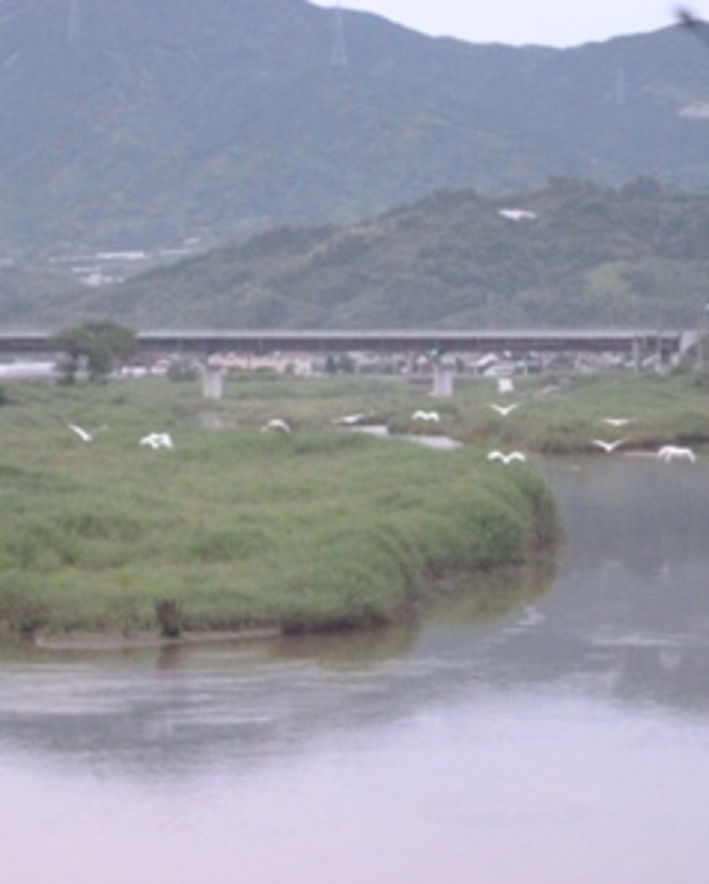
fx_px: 3852
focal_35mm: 147
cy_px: 441
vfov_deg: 13.1
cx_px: 328
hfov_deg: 10.5
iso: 1000
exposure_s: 1/60
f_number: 6.5
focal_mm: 20
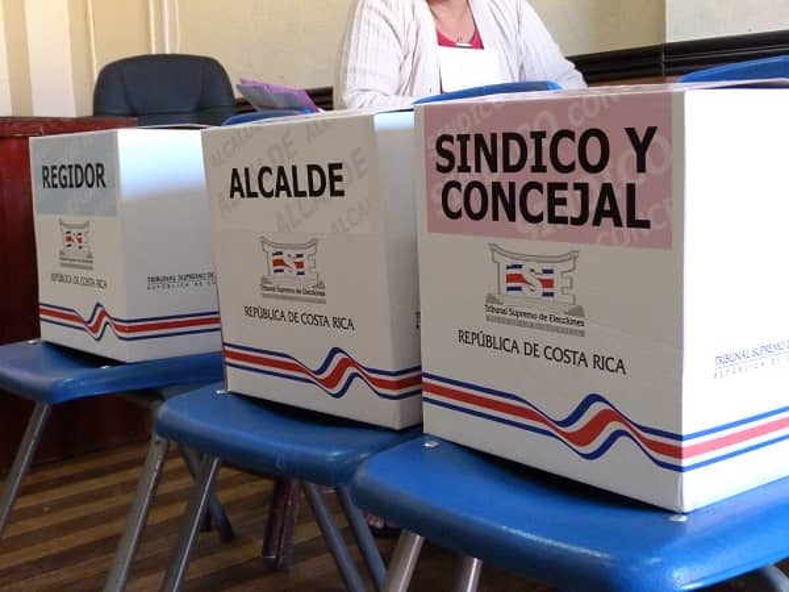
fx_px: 1117
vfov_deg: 29.7
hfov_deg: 38.9
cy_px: 296
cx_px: 394
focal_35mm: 49
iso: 800
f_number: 3.2
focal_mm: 8.7
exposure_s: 1/30
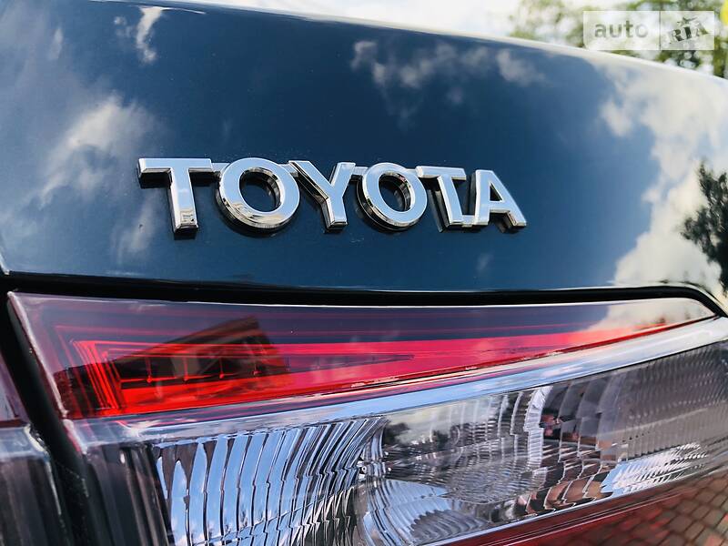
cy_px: 273
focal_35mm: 28
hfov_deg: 63.4
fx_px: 589
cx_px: 364
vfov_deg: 49.7
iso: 20
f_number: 1.8
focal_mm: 4
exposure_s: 1/211
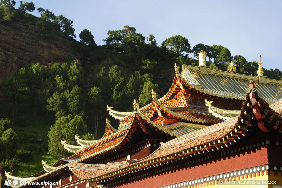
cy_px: 94
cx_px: 141
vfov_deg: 16.6
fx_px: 647
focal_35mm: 82
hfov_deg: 24.6
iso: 180
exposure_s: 1/100
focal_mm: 55
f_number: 11
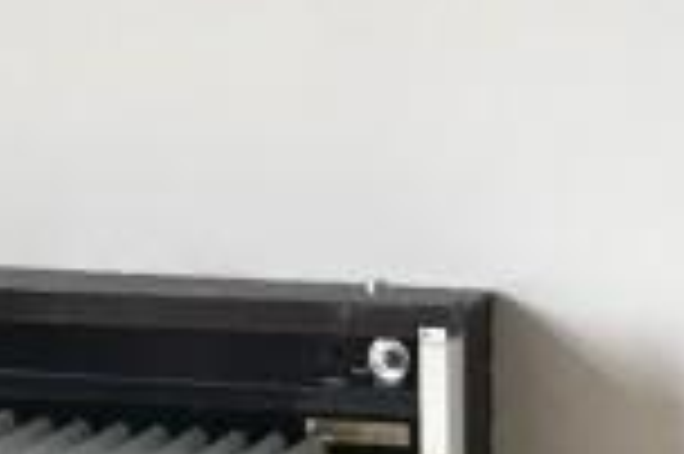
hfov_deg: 10.0
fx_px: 3720
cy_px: -22
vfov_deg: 7.0
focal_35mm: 196
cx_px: 1202
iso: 32
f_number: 1.8
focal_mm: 3.99
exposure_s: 1/32
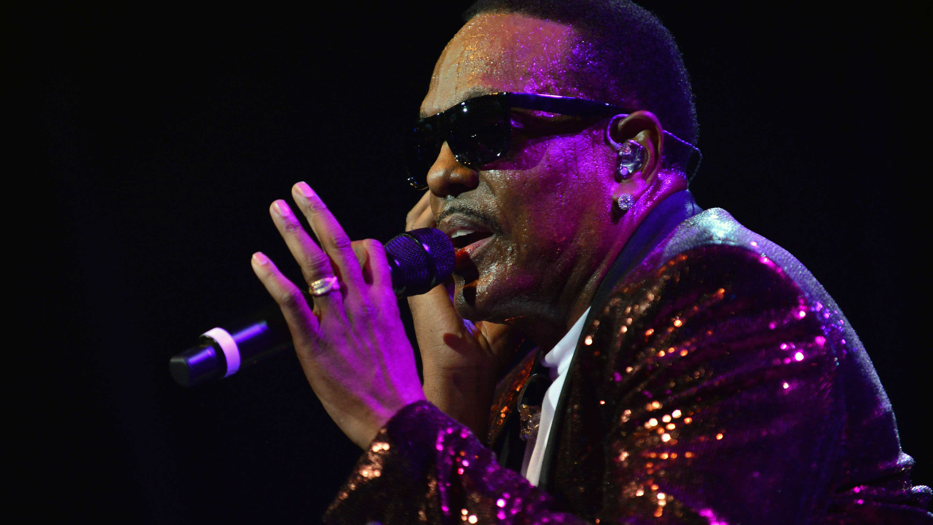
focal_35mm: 210
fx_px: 5195
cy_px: 287
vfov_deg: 5.8
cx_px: 467
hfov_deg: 10.3
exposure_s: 1/400
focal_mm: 200
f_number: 3.2
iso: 1600
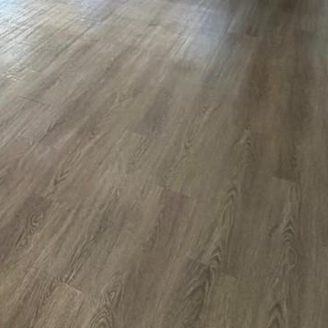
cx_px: -209
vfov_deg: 27.4
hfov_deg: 22.8
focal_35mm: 55
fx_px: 590
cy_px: -66
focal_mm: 2.22
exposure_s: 1/120
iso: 250
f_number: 2.2
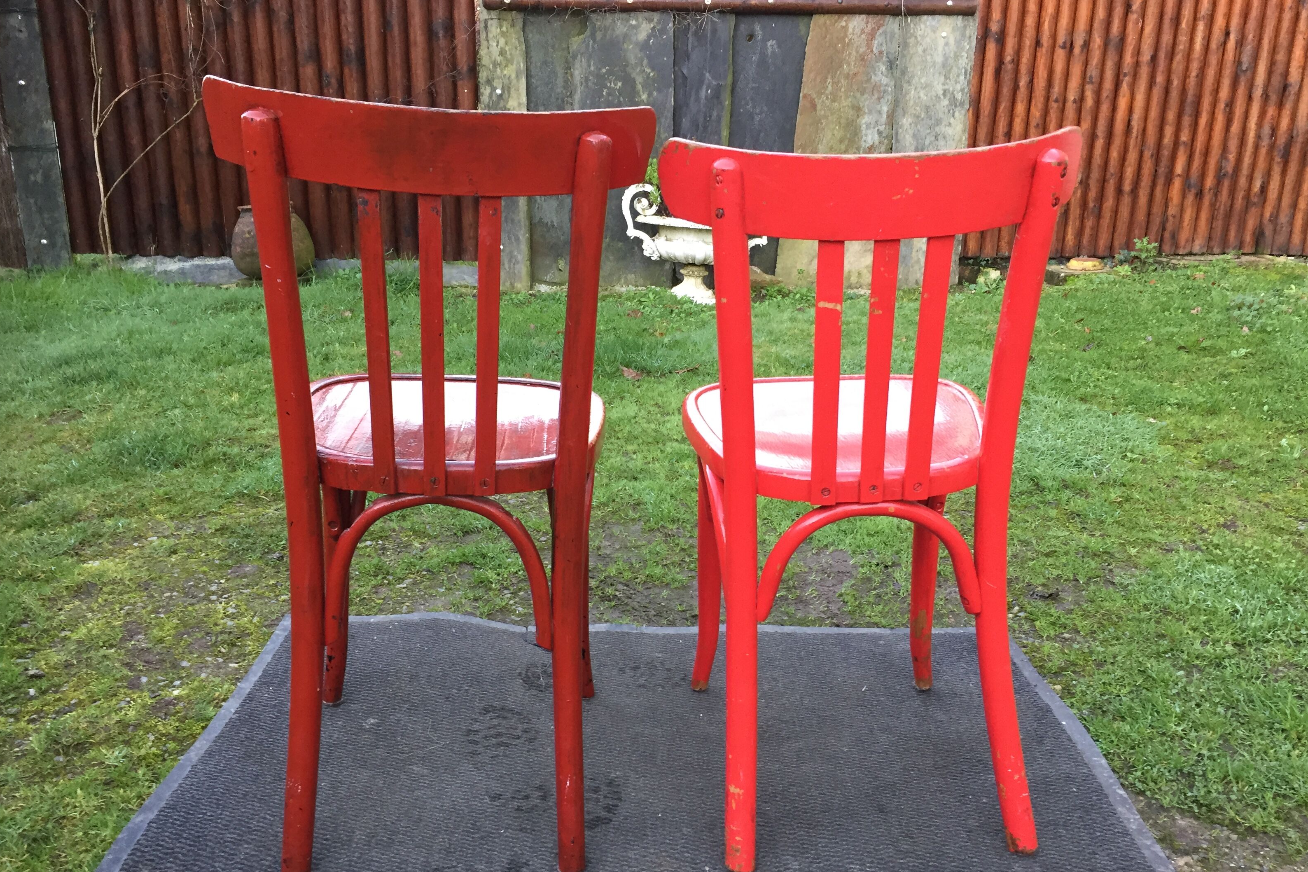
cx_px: 660
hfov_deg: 60.3
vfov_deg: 42.3
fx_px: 1126
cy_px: 477
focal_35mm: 31
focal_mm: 4.15
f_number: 2.2
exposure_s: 1/33
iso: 125
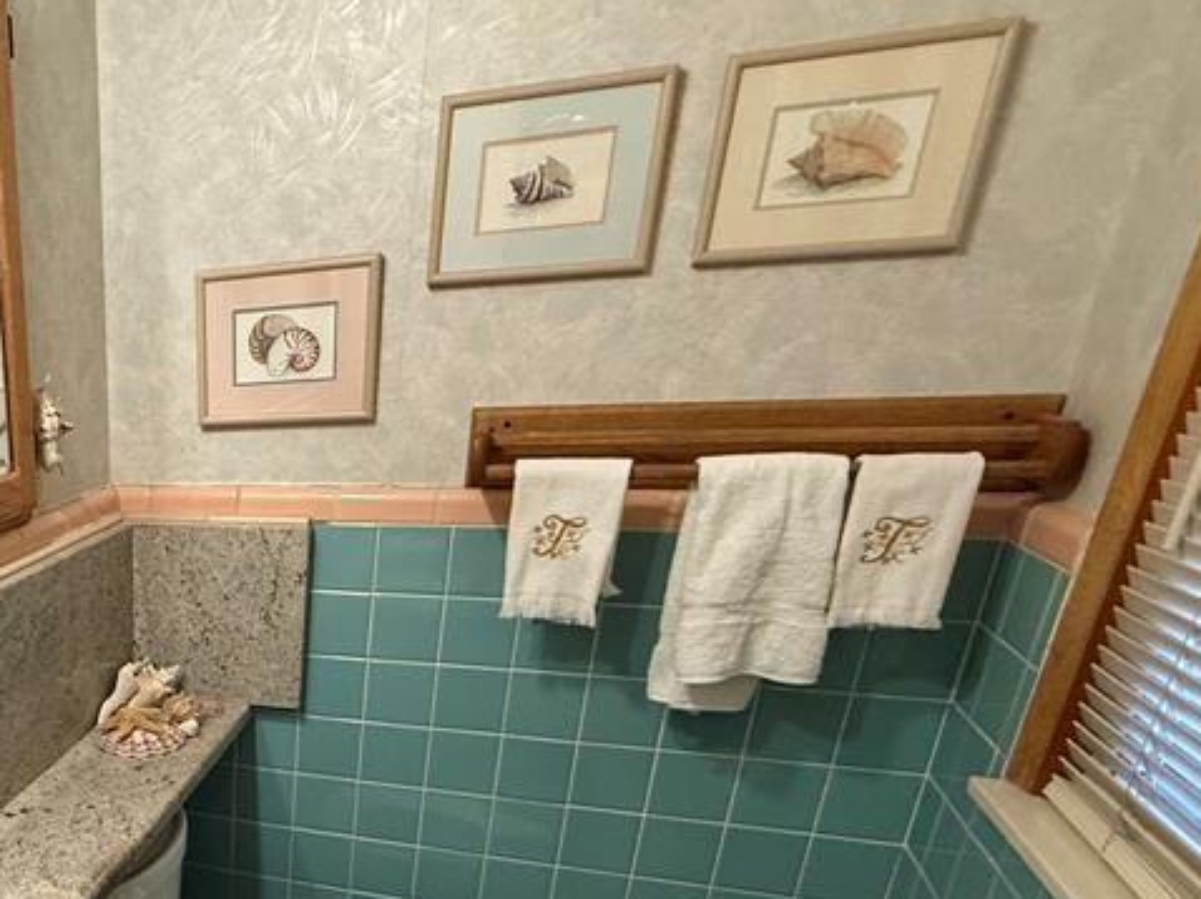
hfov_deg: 51.0
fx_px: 1040
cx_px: 60
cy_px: 801
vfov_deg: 43.0
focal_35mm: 30
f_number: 2.2
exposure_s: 1/60
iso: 400
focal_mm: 2.22
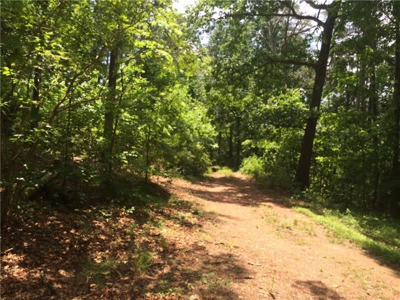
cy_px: 150
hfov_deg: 60.0
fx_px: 347
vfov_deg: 46.8
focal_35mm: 30
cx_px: 200
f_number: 2.2
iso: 32
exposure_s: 1/662
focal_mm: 4.12
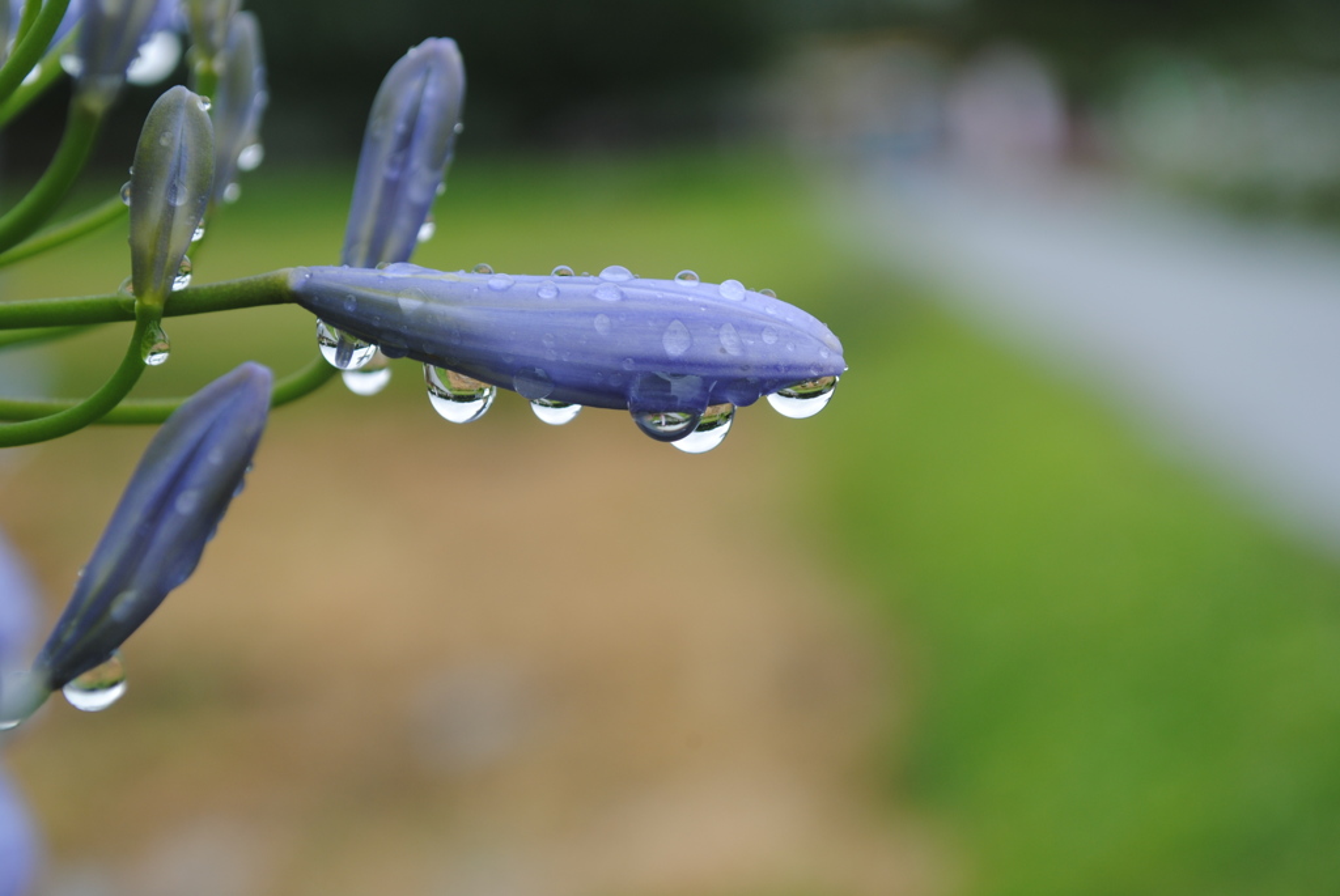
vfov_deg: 16.6
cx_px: 670
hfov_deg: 24.6
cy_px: 448
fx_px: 3074
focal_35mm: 82
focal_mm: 55
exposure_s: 1/160
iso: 100
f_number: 8
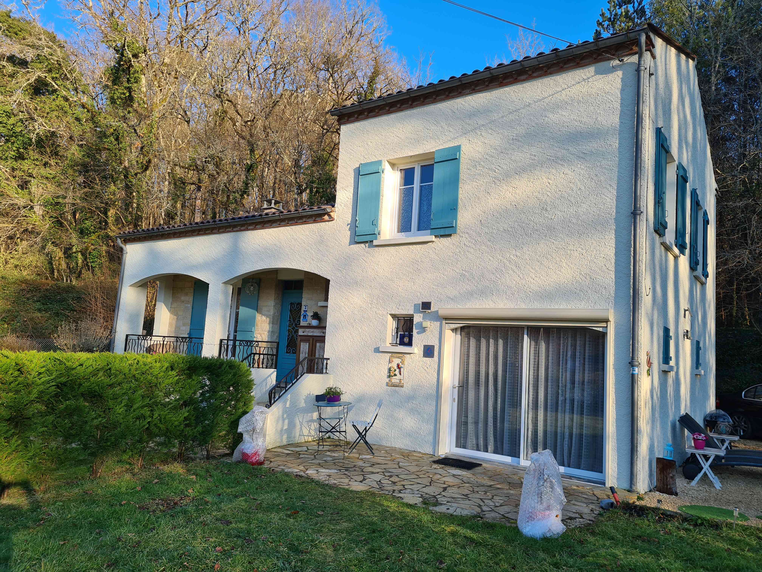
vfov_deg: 53.1
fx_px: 572
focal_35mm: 26
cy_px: 286
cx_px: 381
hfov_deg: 67.3
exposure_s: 1/1036
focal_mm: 5.4
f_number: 1.8
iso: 50
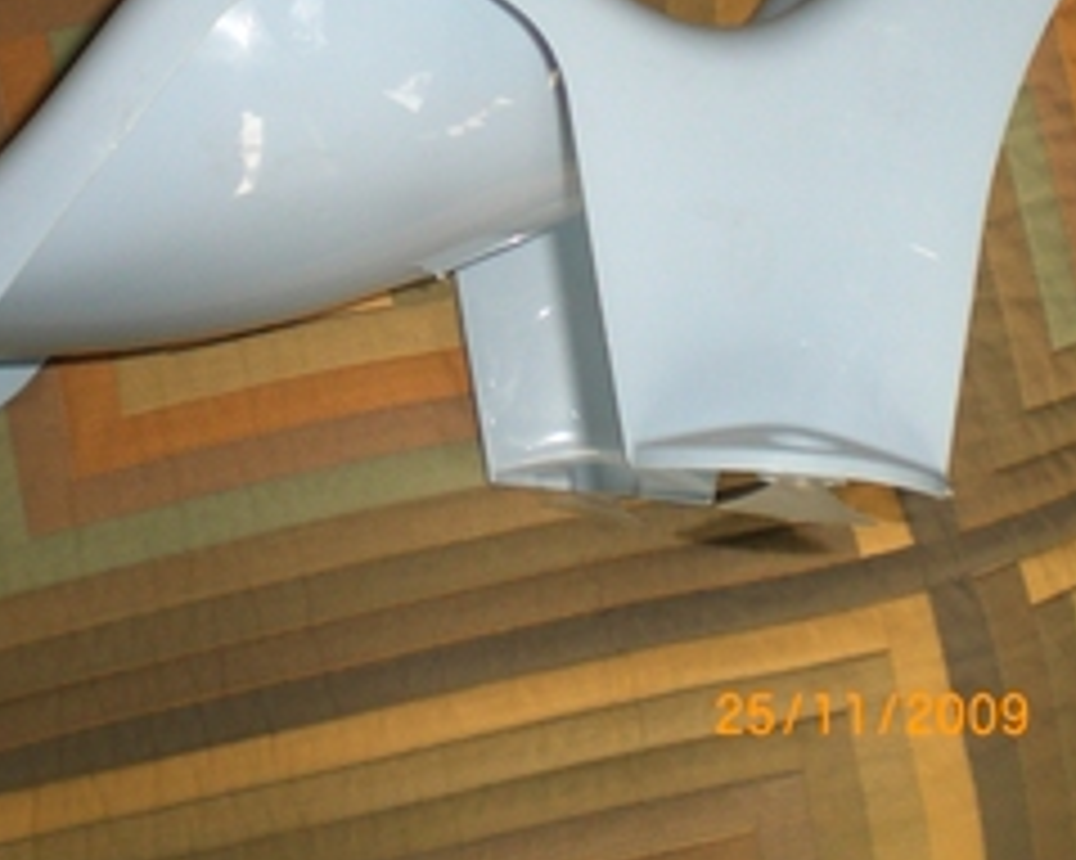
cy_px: 108
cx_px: 392
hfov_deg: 27.0
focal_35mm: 70
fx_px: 2228
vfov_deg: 21.4
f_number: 3.1
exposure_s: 1/60
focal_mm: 6.3
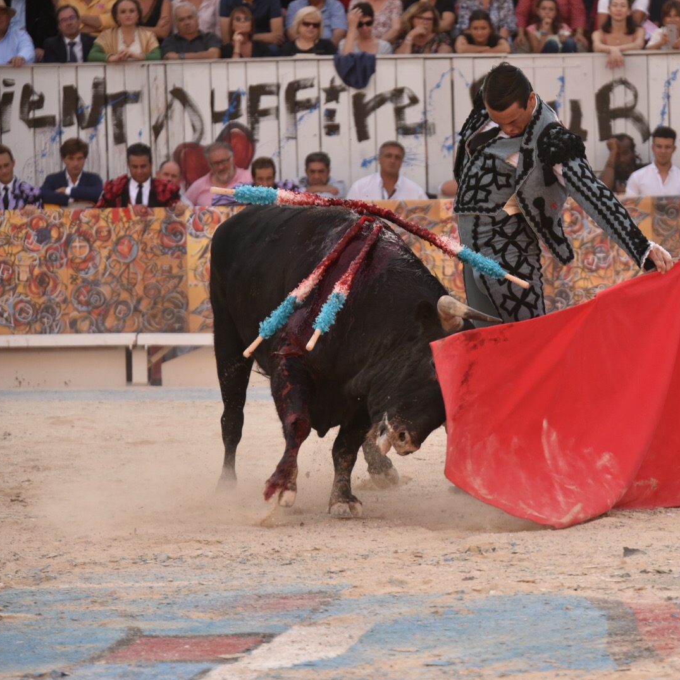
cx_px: 495
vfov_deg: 8.5
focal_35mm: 205
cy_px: 341
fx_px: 4556
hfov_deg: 8.5
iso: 640
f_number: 5.6
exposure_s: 1/800
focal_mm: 160
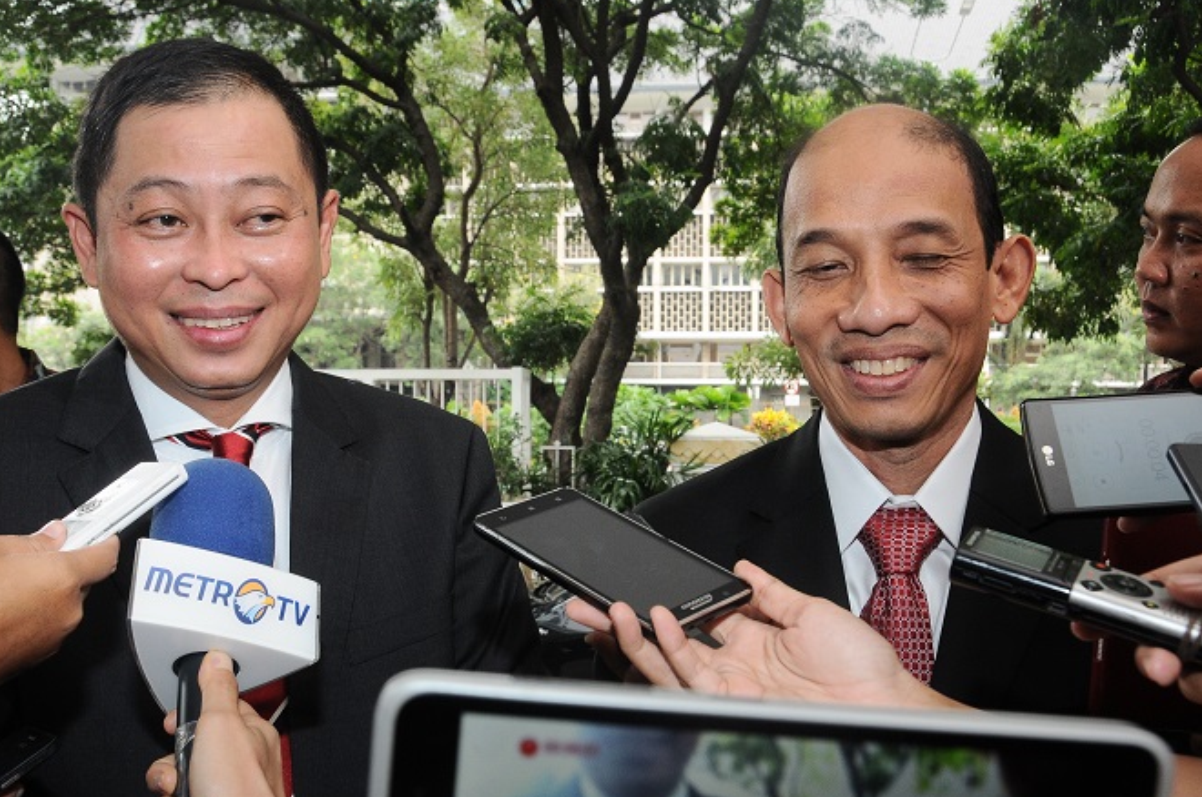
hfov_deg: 48.5
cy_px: 432
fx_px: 1334
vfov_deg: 33.3
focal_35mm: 40
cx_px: 572
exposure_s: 1/100
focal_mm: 22
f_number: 8
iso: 640
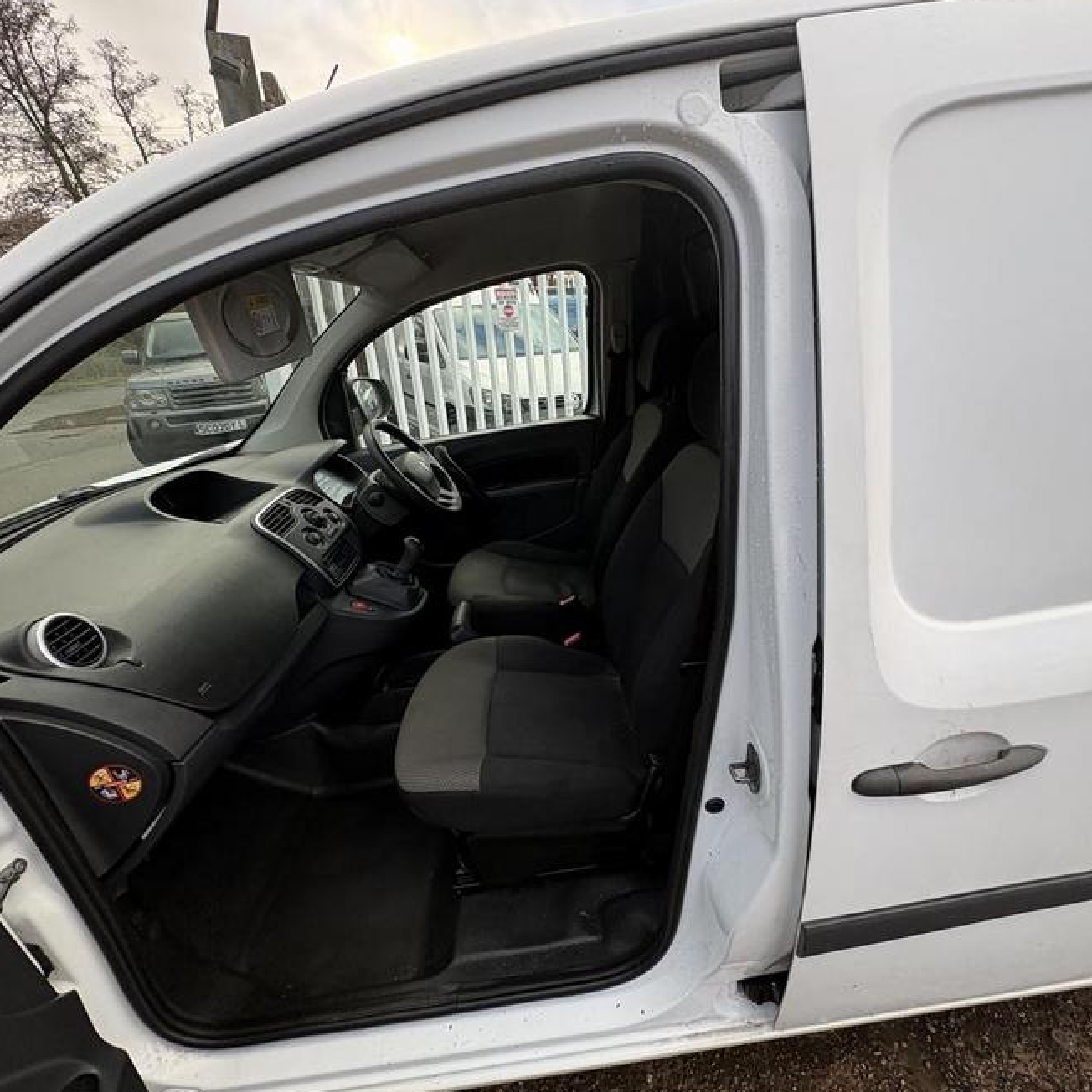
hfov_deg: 83.8
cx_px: 586
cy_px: 539
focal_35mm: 17
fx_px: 607
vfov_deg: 84.0
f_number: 2.2
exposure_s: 1/99
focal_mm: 2.22
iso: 40
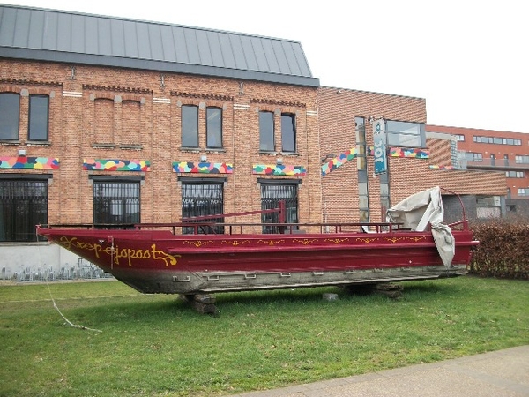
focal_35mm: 32
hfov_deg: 56.8
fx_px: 489
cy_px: 198
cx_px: 264
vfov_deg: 44.2
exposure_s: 1/320
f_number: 2.9
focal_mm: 5.7
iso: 80
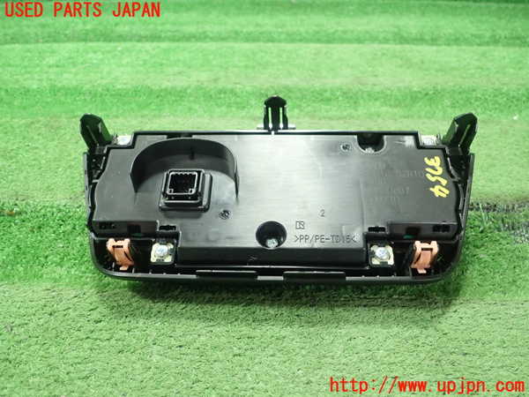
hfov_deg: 60.0
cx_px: 264
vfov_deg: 46.8
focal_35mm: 30
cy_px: 198
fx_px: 458
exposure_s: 1/125
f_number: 2.3
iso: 640
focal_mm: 5.5
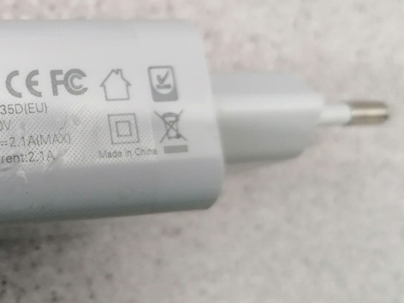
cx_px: 0
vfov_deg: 24.0
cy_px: 130
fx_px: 712
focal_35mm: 61
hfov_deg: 29.6
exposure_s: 1/33.3
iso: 200
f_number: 1.8
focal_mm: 4.75
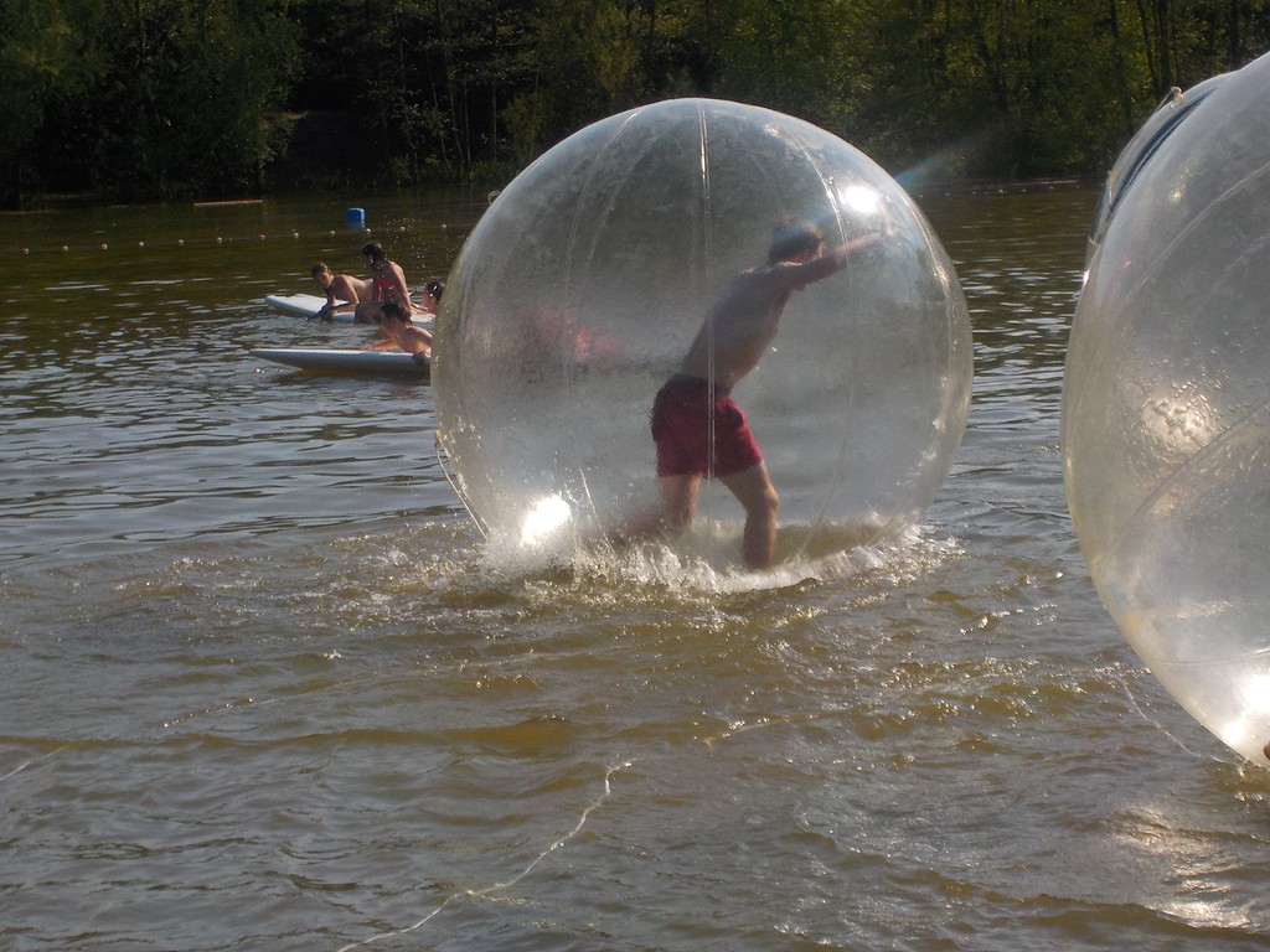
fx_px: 3302
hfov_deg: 21.8
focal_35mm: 90
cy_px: 476
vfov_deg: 16.4
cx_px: 635
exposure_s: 1/640
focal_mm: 12.3
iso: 125
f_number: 5.9
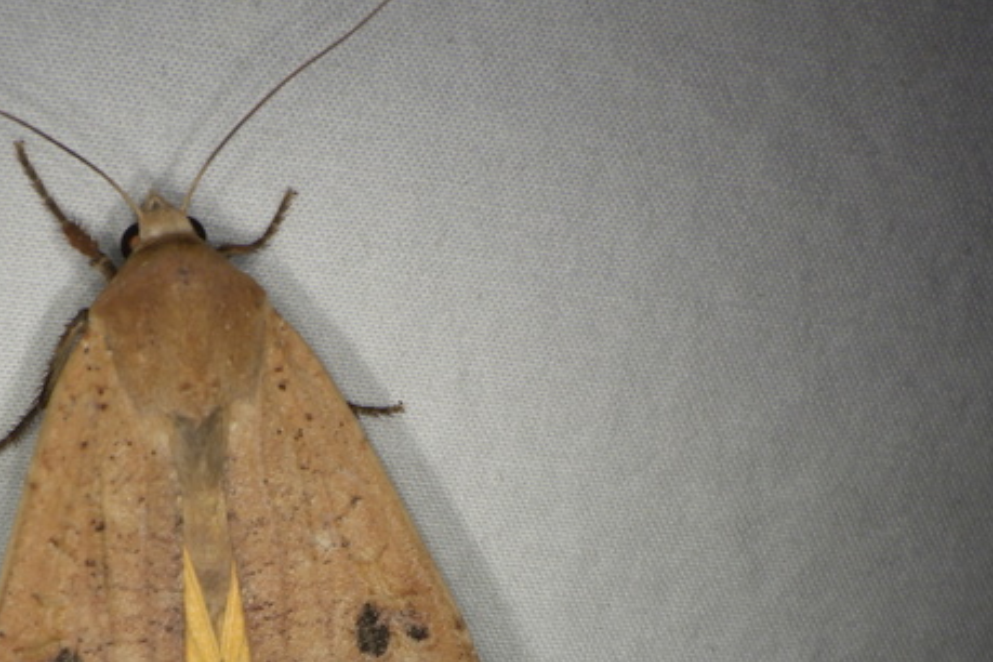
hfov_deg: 32.2
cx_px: 240
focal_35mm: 61
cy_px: 614
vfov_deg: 21.7
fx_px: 1682
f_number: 4.6
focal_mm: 6.1
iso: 125
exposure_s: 1/160
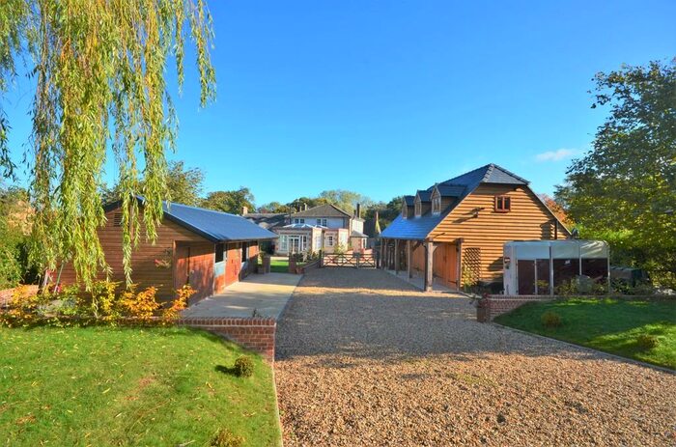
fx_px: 281
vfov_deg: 77.0
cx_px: 338
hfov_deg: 100.5
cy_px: 224
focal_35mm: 15
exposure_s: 1/250
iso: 400
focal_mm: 10
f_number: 10
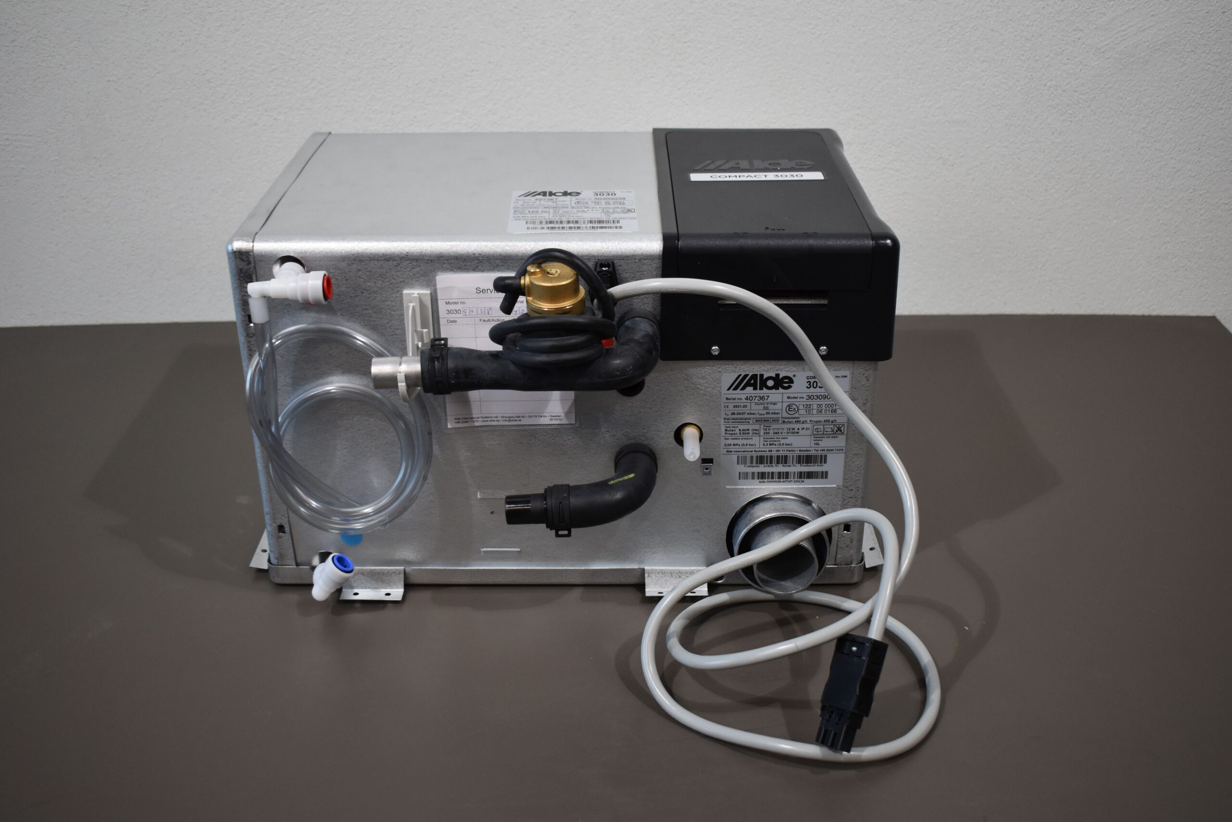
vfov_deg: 35.5
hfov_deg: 51.3
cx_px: 616
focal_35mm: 38
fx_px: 1283
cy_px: 411
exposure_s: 1/250
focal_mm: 25
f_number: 4
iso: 640
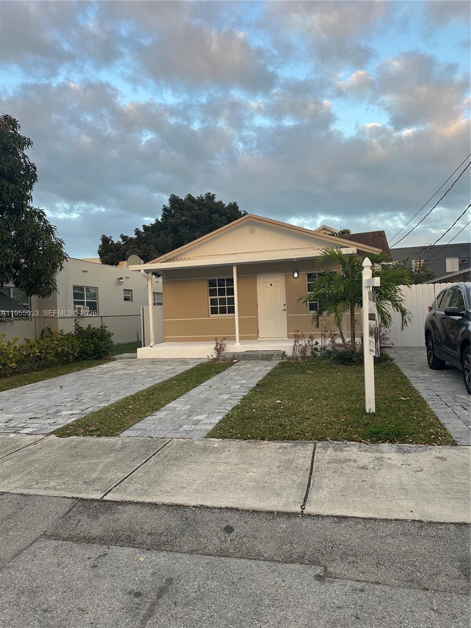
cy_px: 314
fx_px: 435
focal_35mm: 24
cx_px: 236
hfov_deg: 56.8
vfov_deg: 71.6
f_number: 1.78
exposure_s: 1/393
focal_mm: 6.86
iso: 80
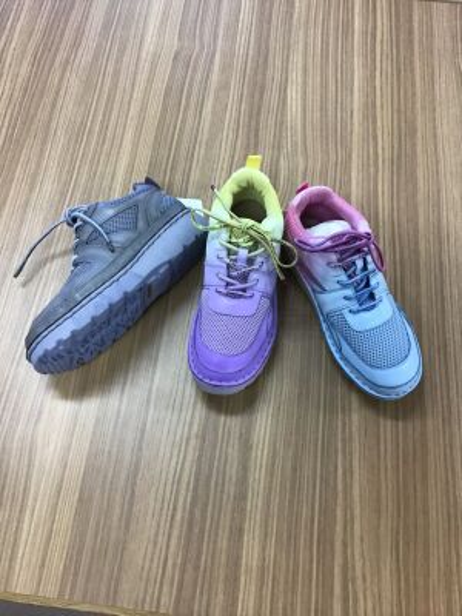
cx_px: 231
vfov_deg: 58.4
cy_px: 308
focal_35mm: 31
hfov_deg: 45.4
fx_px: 552
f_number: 2.4
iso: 32
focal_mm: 3.3
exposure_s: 1/33
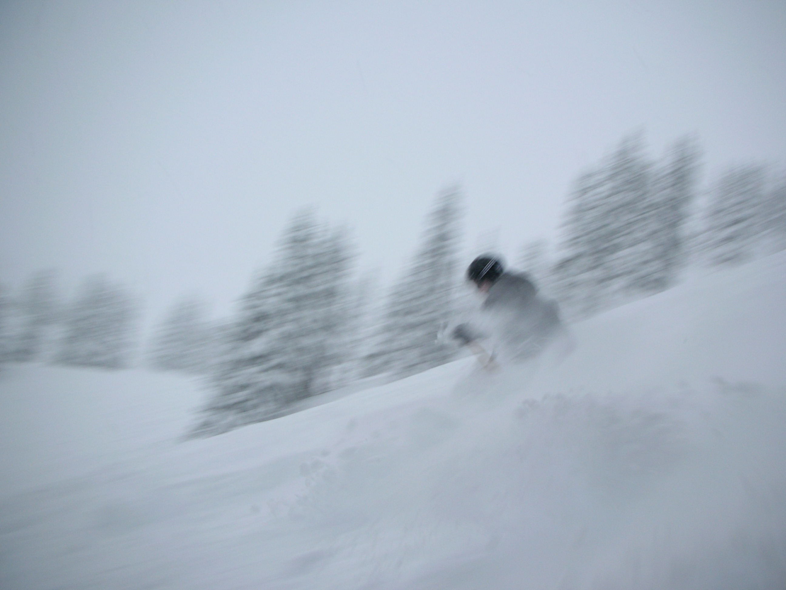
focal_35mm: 35
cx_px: 393
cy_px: 295
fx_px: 795
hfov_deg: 52.6
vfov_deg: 40.7
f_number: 8.5
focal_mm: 5.8
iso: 50
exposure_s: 1/34.7
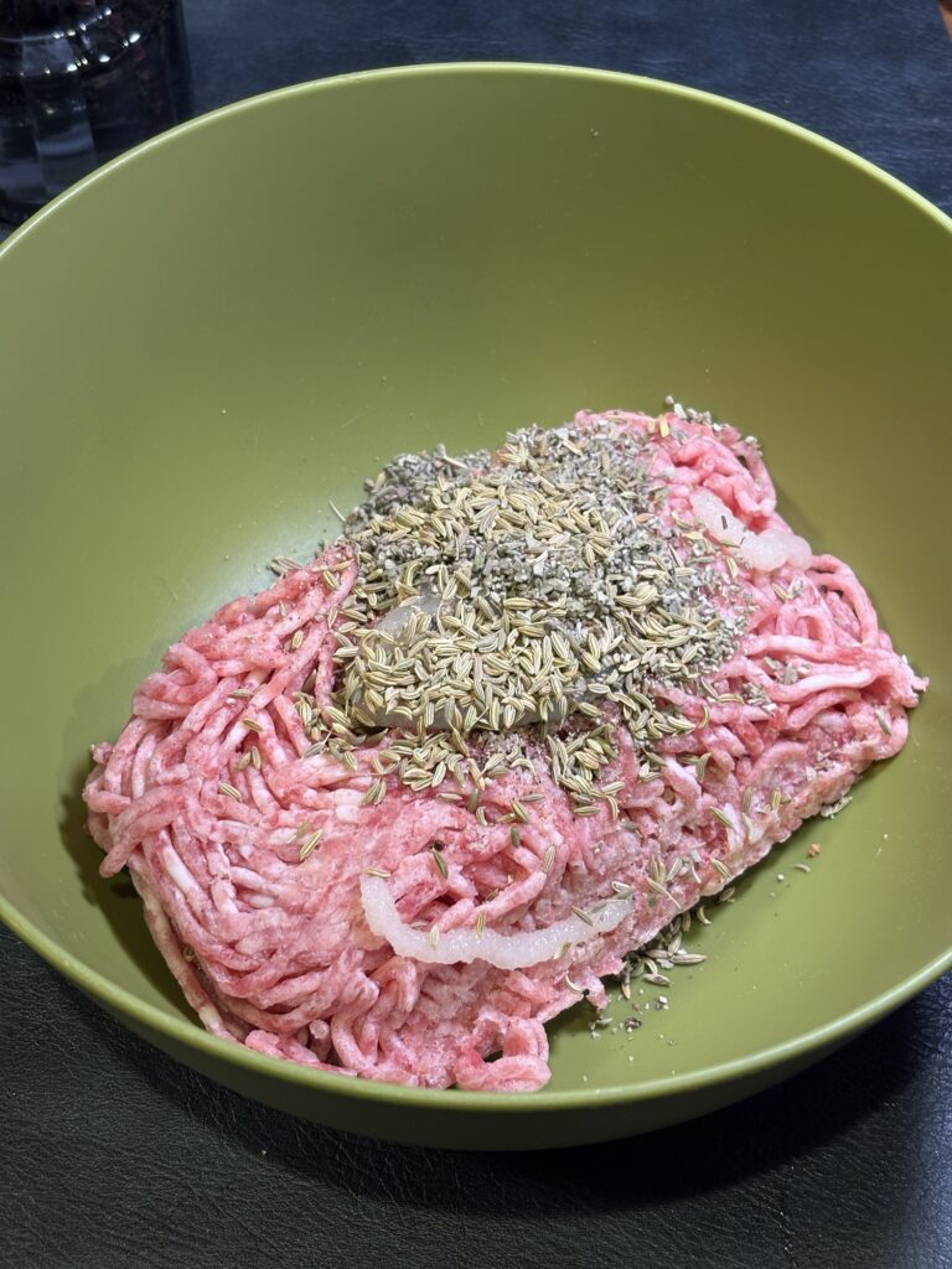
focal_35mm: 52
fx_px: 1907
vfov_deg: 36.8
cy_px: 634
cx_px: 476
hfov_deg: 28.0
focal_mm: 5.96
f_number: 1.6
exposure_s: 1/51
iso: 32
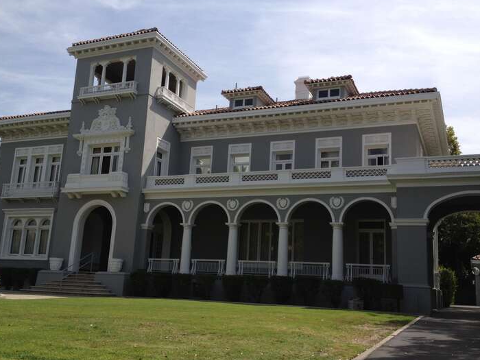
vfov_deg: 36.0
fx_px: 555
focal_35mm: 40
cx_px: 243
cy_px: 184
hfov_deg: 46.8
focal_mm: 4.28
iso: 64
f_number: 2.4
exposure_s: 1/1905
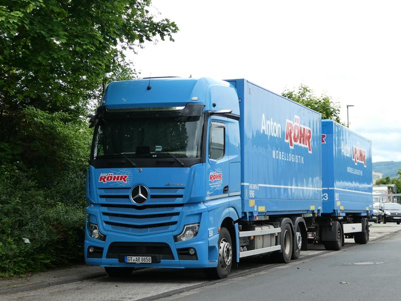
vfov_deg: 21.0
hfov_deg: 27.8
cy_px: 150
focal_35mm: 70
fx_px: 811
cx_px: 200
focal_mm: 12.5
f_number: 4.5
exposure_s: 1/200
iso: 80
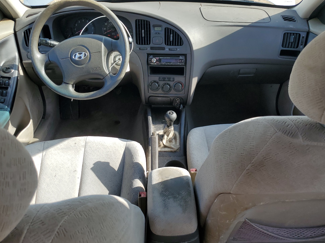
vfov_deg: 51.4
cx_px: 158
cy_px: 122
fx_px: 254
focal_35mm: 27
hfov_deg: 65.3
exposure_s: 1/667
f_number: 1.5
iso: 50
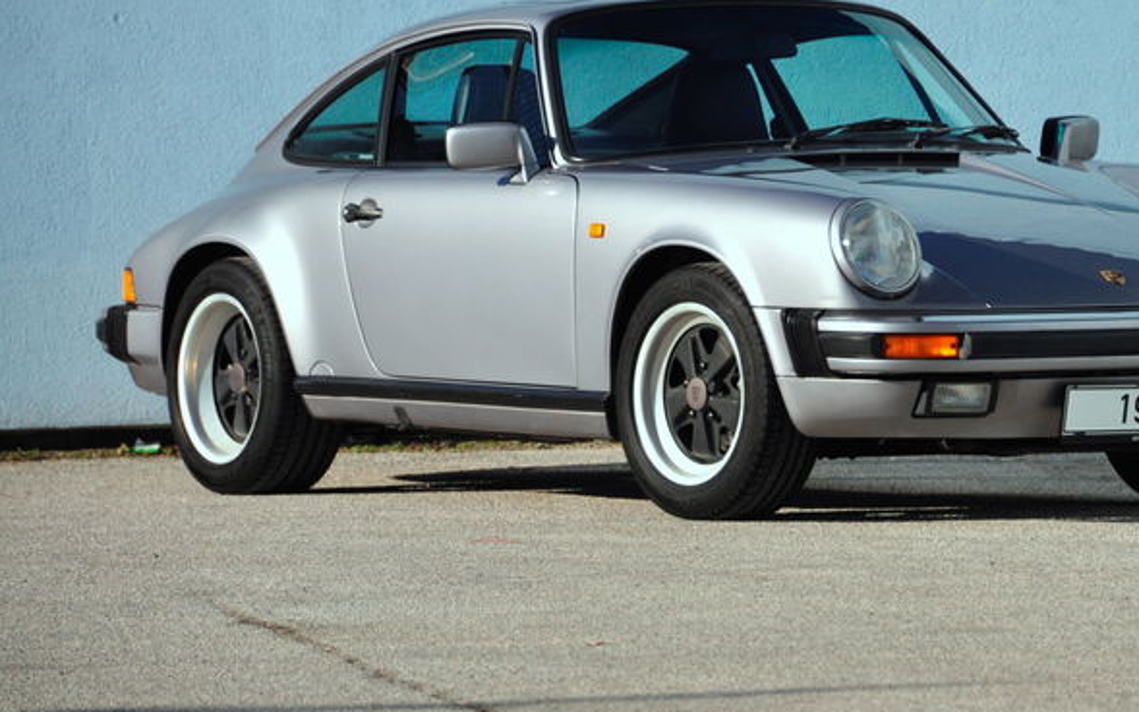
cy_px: 275
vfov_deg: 4.3
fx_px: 9580
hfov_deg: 6.8
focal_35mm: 309
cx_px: 739
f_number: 6
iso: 500
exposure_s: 1/800
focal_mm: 155
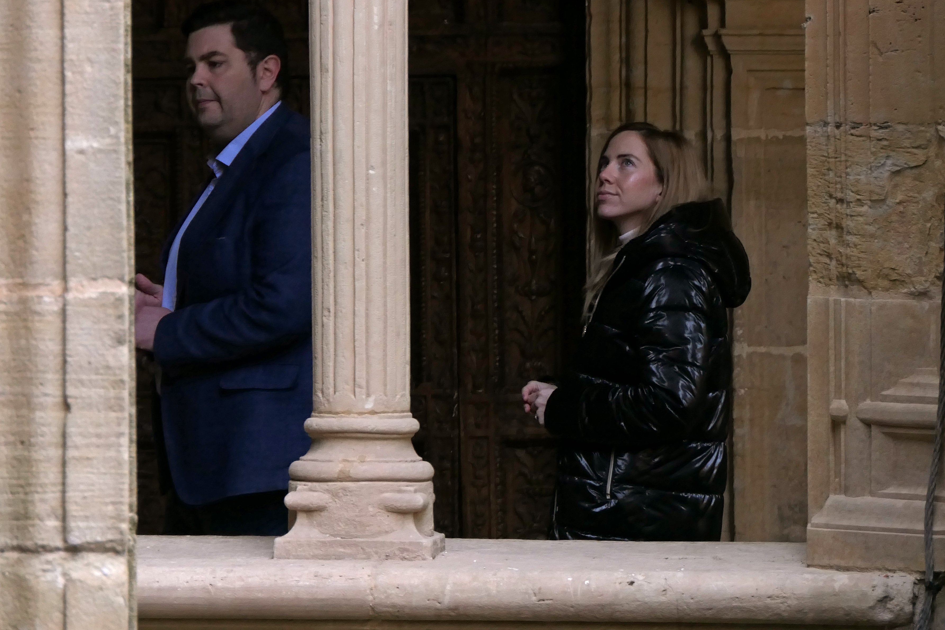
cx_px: 465
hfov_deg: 7.1
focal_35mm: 289
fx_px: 7586
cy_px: 182
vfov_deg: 4.8
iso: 400
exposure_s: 1/250
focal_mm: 69.9
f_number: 4.3
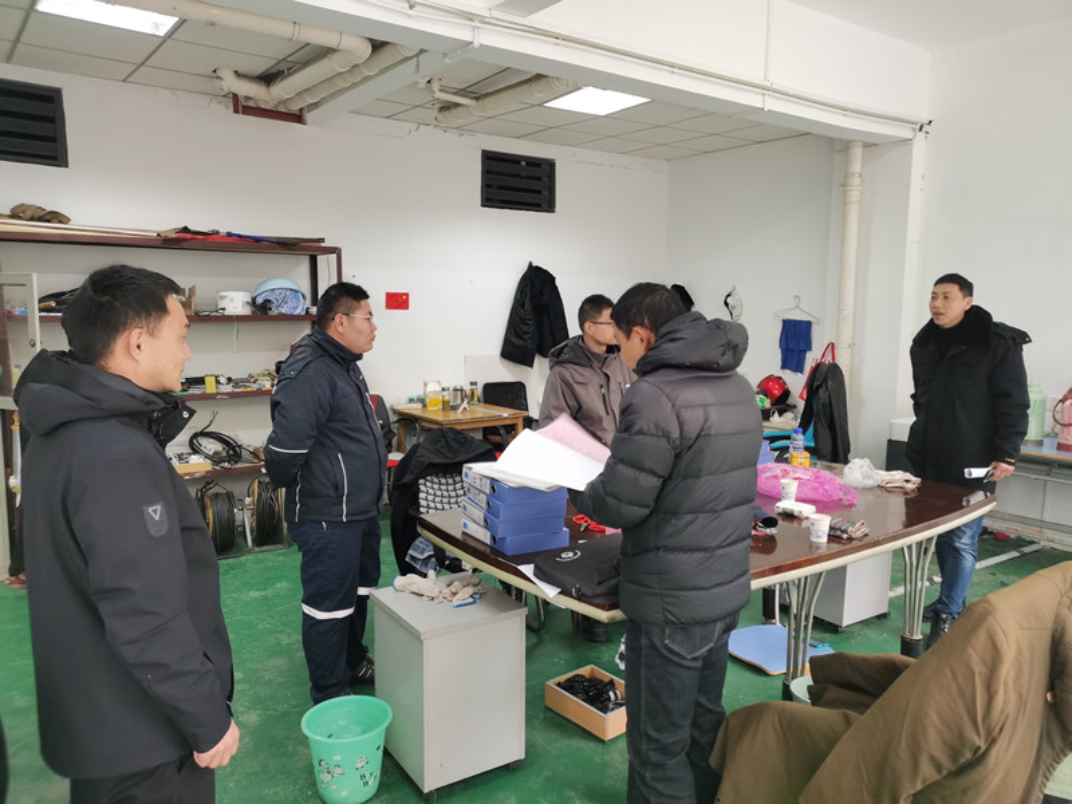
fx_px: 836
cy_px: 402
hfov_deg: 65.3
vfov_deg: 51.4
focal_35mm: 27
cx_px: 536
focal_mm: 5.58
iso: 320
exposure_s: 1/50
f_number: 1.8
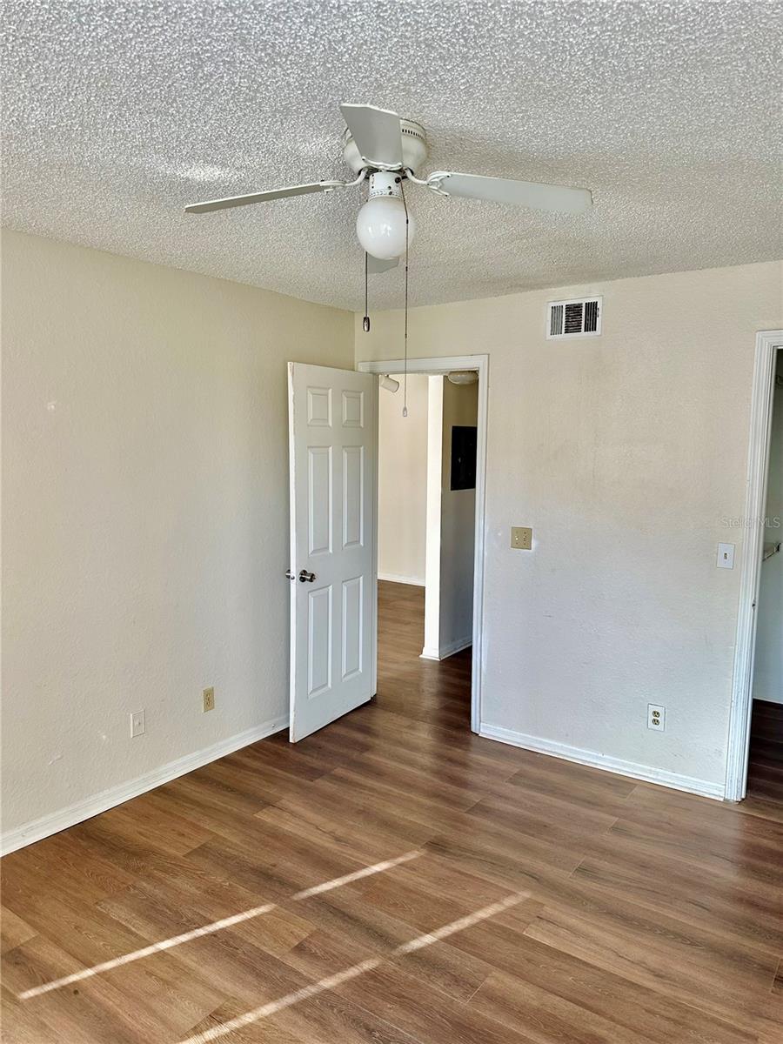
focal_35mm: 24
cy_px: 522
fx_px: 724
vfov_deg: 71.6
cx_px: 392
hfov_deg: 56.8
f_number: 1.78
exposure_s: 1/121
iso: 125
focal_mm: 6.86
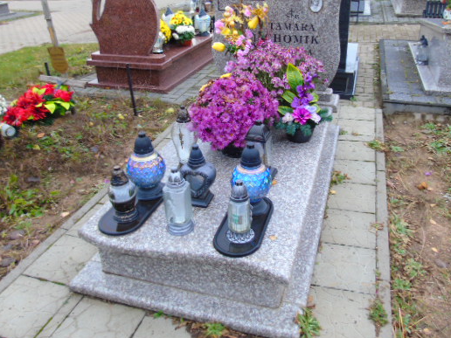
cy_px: 140
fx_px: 404
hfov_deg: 58.2
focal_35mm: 31
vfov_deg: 45.3
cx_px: 250
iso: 80
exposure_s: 1/40
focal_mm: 4.4
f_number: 3.4
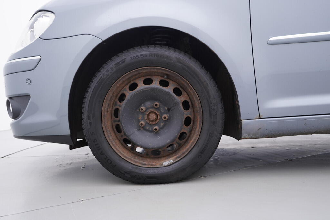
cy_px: 110
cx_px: 165
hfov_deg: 53.1
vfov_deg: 36.9
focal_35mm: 36
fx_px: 330
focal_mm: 24
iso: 125
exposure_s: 1/50
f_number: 3.2
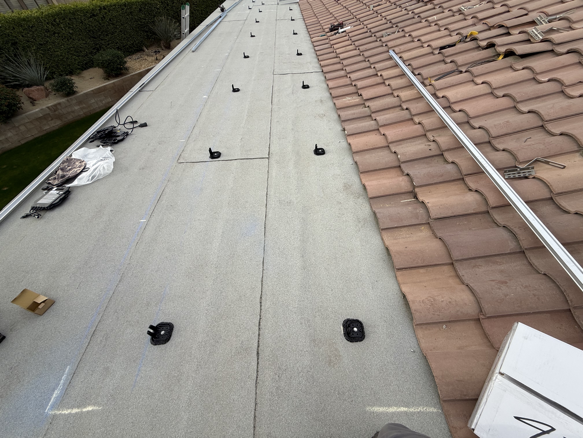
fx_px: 236
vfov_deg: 85.7
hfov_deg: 102.1
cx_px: 292
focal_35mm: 14
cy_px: 219
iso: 50
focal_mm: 2.22
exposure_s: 1/1497
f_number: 2.2
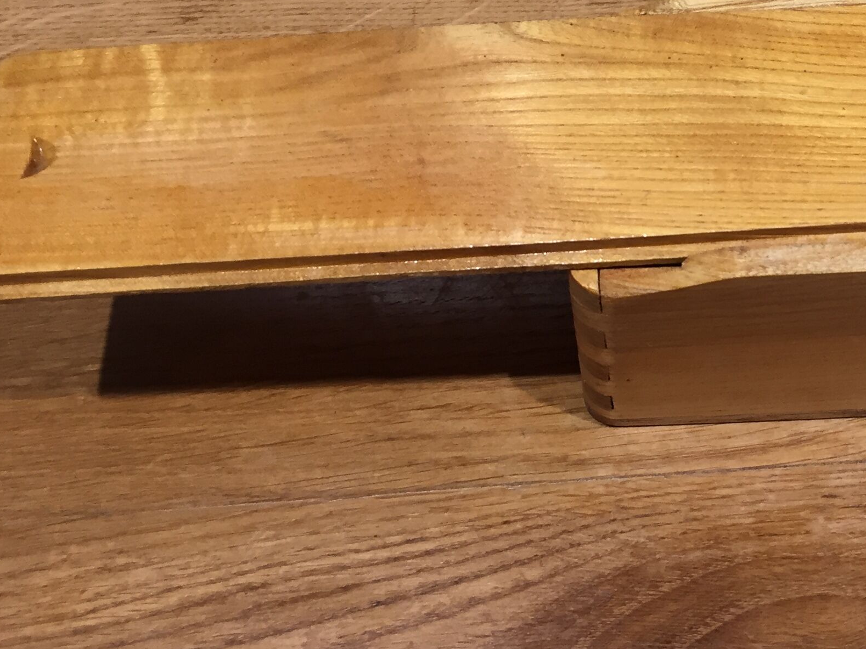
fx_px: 1501
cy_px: 202
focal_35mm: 60
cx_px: 768
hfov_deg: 30.8
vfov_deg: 24.3
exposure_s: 1/33
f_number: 2.2
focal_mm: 4.15
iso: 80
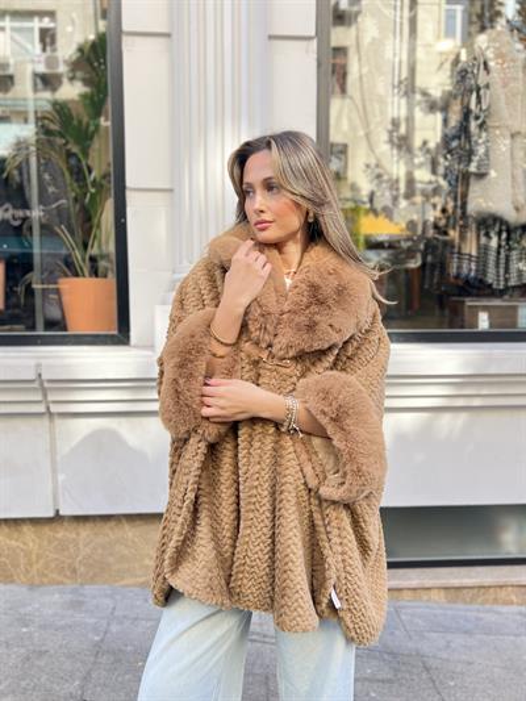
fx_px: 527
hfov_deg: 53.1
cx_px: 263
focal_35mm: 26
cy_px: 350
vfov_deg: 67.3
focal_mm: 5.7
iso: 50
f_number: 1.5
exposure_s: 1/186
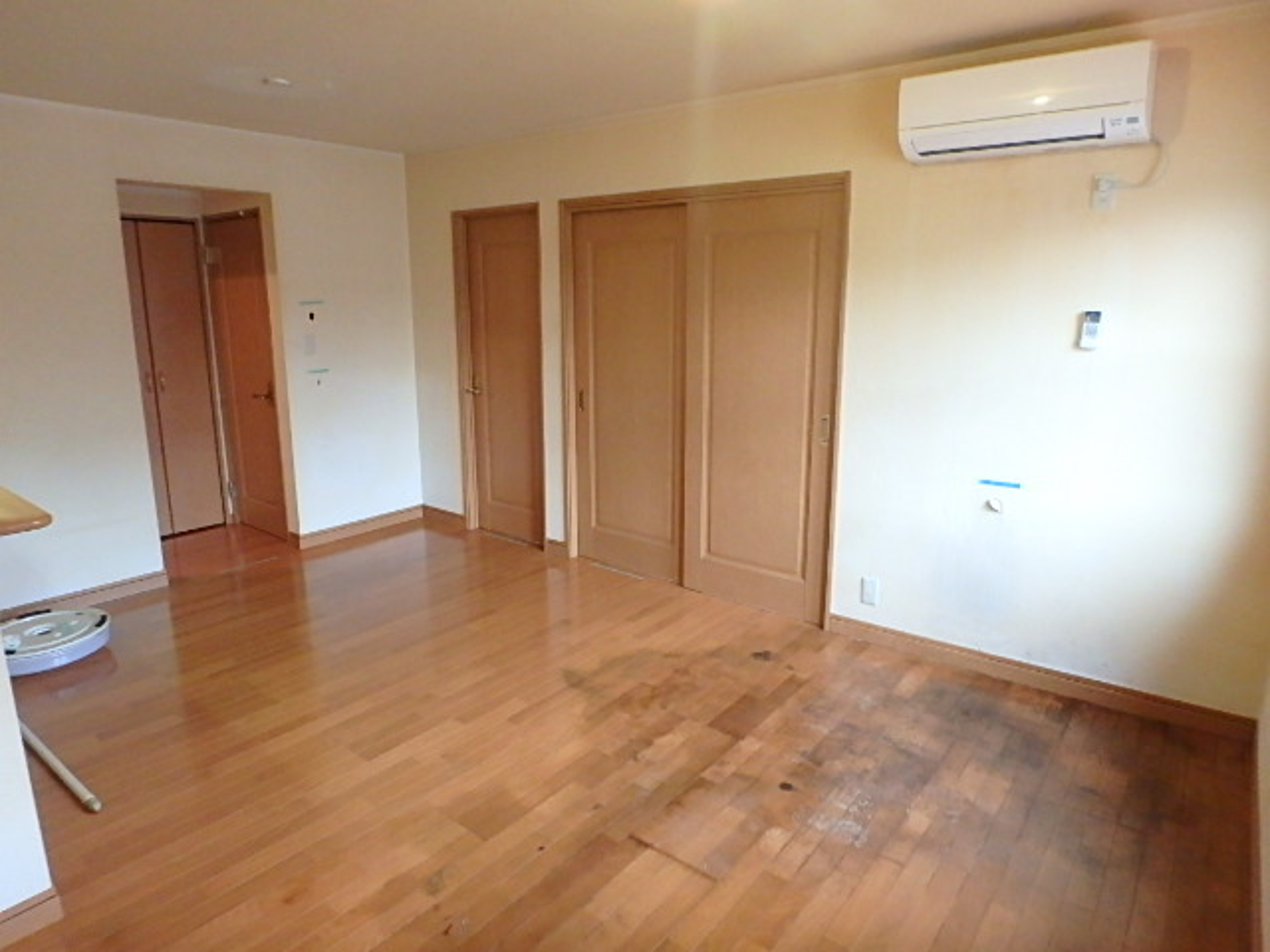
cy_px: 476
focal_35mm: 21
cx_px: 635
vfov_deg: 63.4
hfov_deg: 79.0
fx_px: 770
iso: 800
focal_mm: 3.7
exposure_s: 1/30
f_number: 3.5
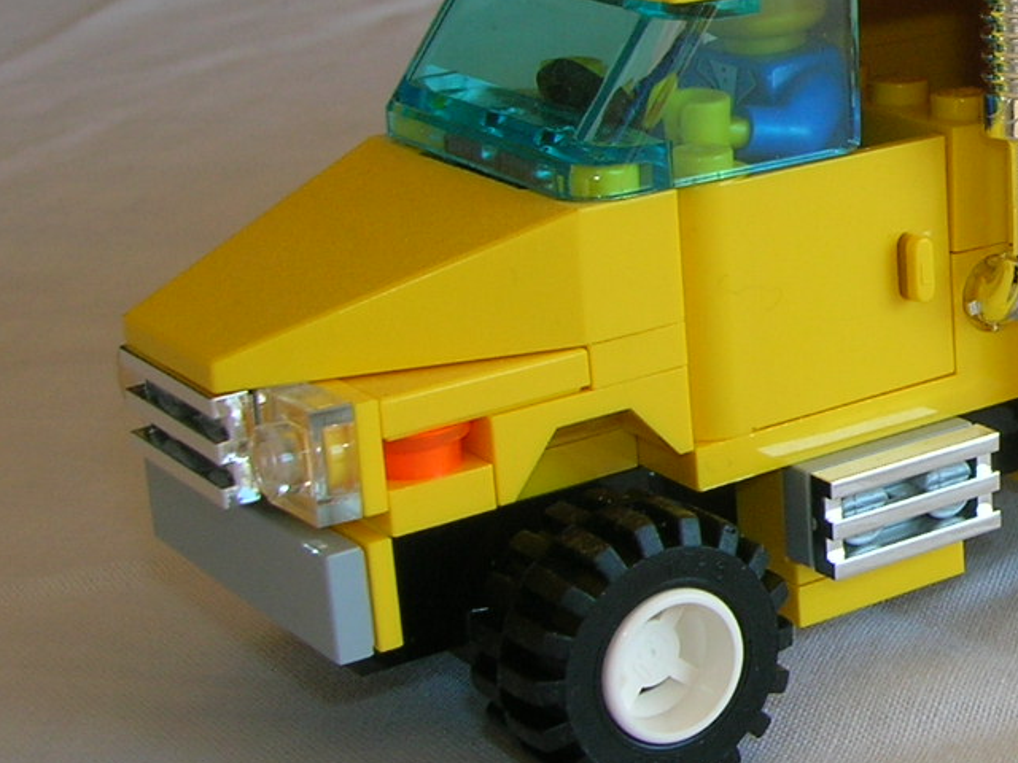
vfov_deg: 17.3
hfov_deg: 21.4
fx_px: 2500
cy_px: 200
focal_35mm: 85
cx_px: 1207
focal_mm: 5.7
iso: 50
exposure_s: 1/30
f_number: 4.9
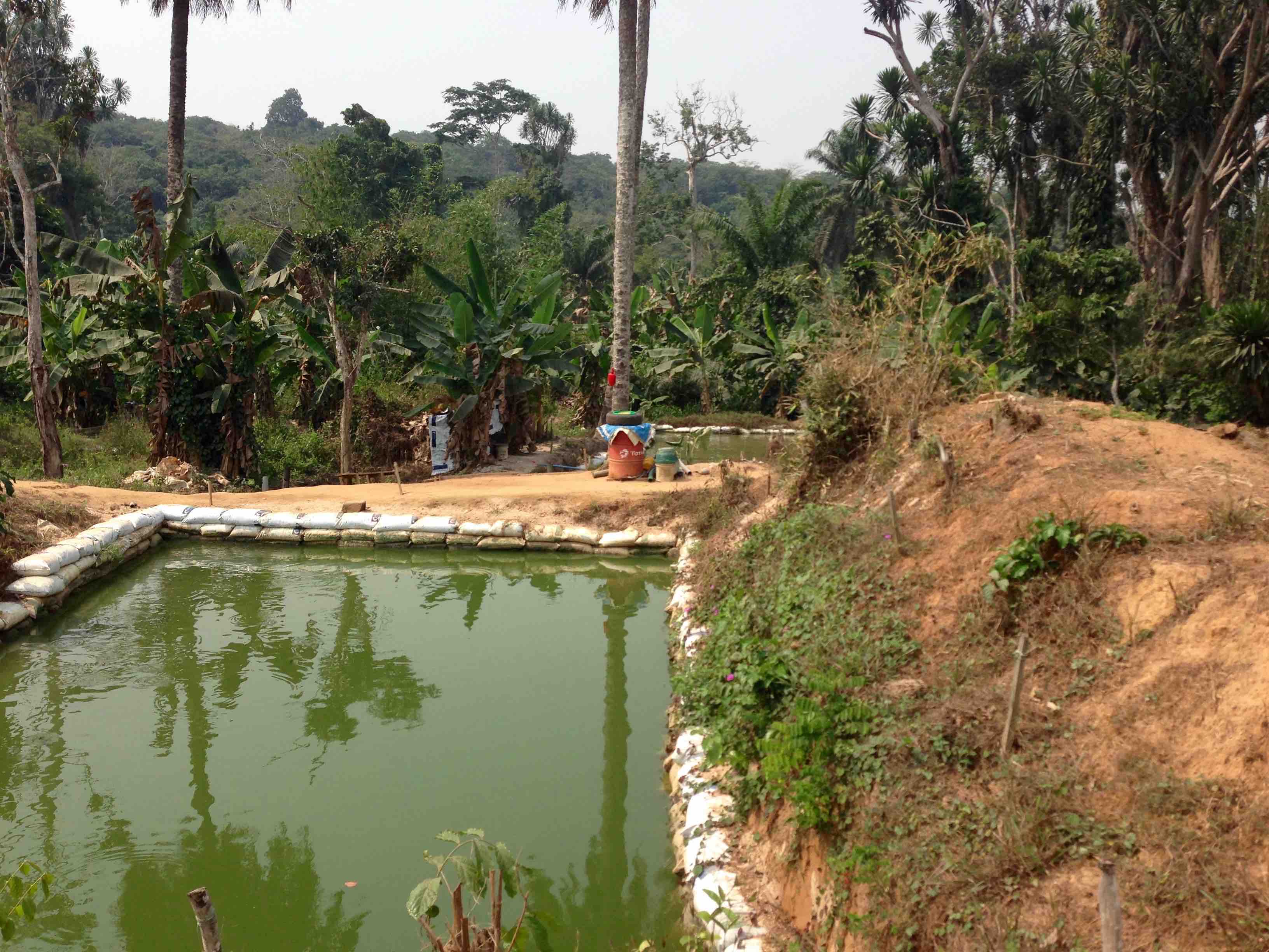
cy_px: 476
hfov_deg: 55.4
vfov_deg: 42.9
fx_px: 1210
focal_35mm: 33
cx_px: 634
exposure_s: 1/968
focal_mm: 4.12
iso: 50
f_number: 2.4
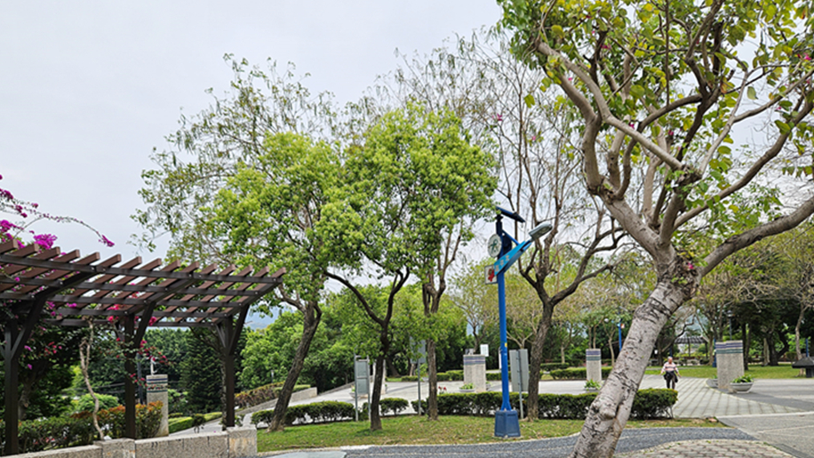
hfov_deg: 67.9
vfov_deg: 40.5
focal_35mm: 28
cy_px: 333
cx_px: 395
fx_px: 604
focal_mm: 5.4
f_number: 1.8
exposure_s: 1/631
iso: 25
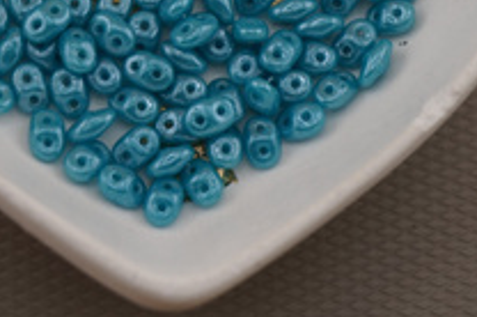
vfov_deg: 8.7
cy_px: -21
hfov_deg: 13.2
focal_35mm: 156
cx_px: 179
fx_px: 2064
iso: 100
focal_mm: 48
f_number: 6.3
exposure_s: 1/80
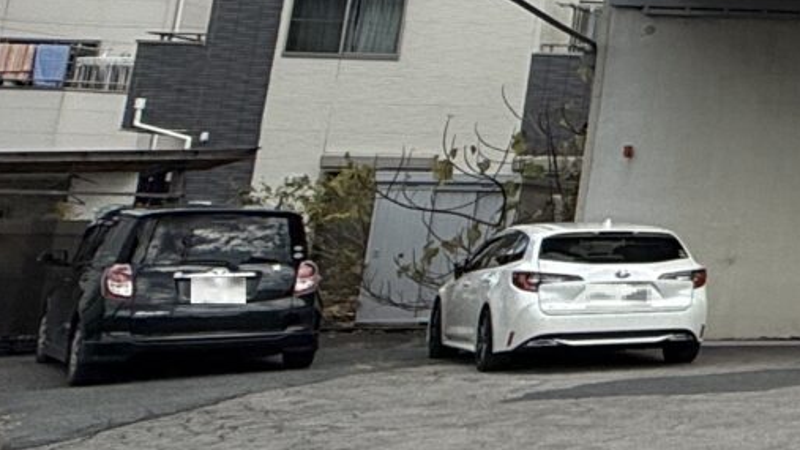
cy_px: -55
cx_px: 1777
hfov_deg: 16.5
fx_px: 1633
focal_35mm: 77
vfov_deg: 15.2
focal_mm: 2.22
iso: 50
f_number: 2.2
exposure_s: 1/2092
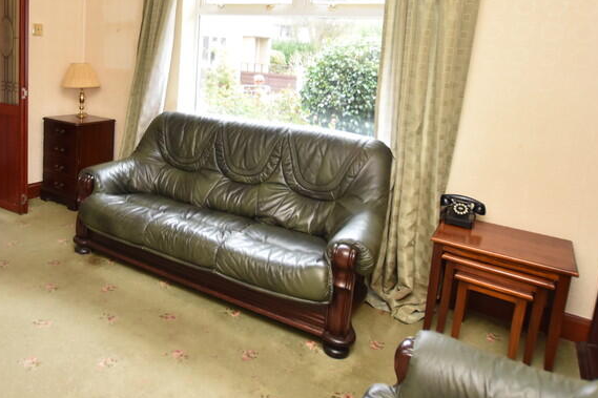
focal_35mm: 27
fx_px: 448
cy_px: 95
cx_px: 192
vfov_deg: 46.0
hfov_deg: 65.4
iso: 800
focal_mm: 10
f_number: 4
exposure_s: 1/60
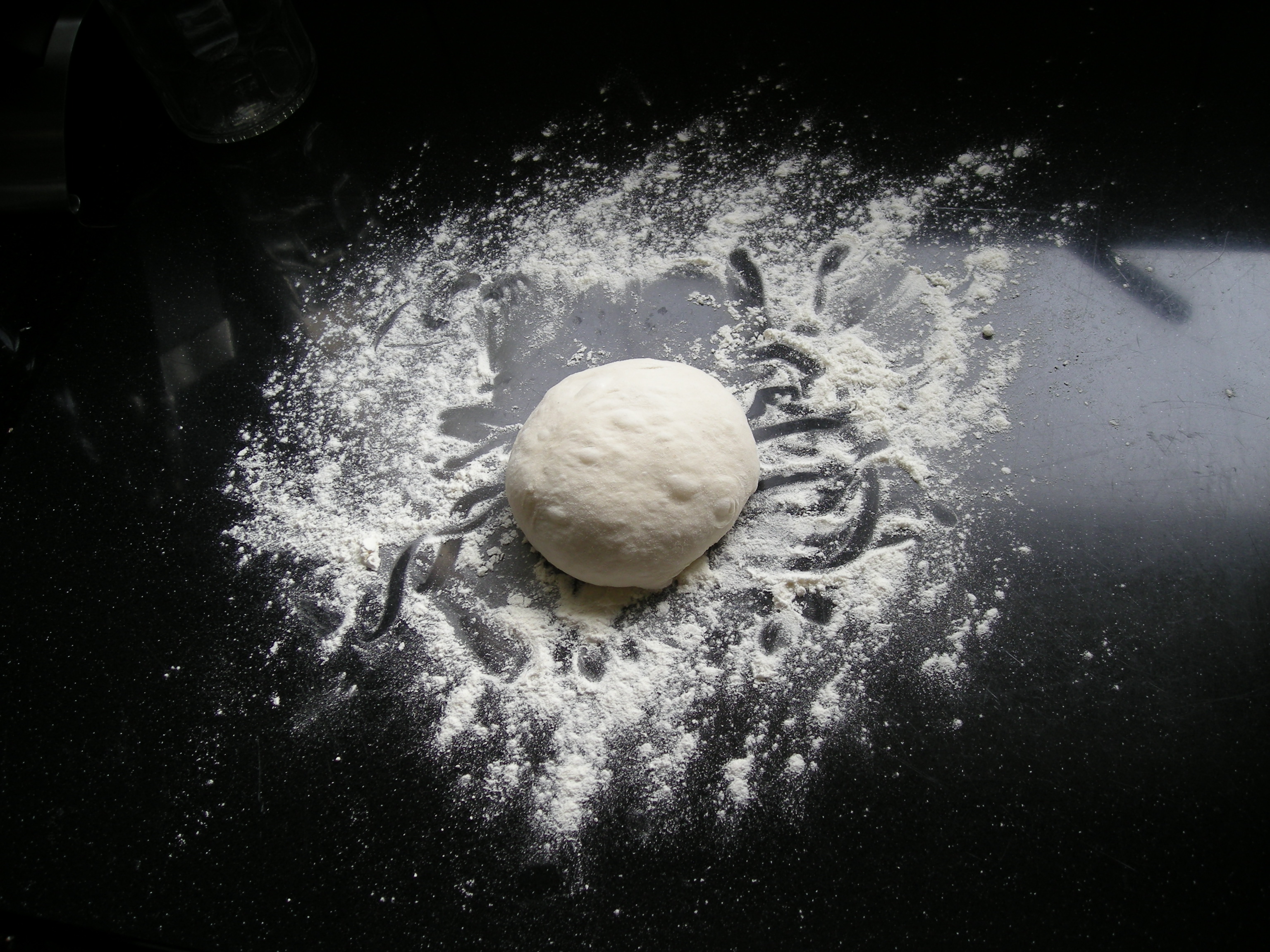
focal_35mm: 35
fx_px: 1284
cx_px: 635
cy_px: 476
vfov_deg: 40.7
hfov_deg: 52.6
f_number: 2.8
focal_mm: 5.7
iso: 50
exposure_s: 1/84
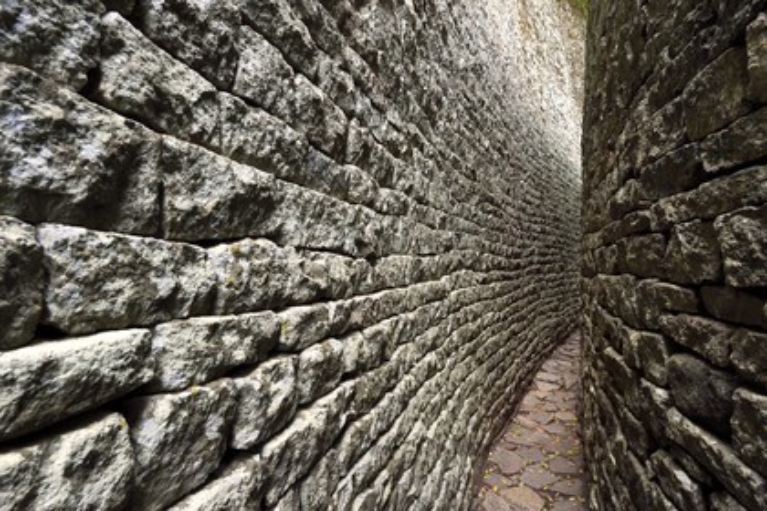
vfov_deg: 61.9
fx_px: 426
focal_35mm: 20
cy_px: 256
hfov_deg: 84.0
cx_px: 384
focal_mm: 20
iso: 1600
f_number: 16
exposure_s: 1/10
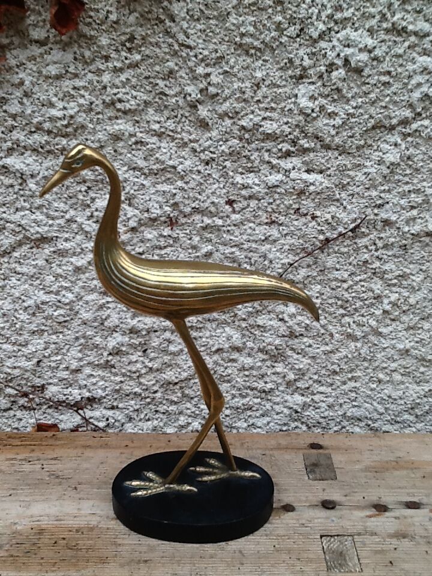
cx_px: 216
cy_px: 288
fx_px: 732
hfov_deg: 32.9
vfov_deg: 42.9
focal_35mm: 44
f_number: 2.4
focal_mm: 2.03
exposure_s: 1/248
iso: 40
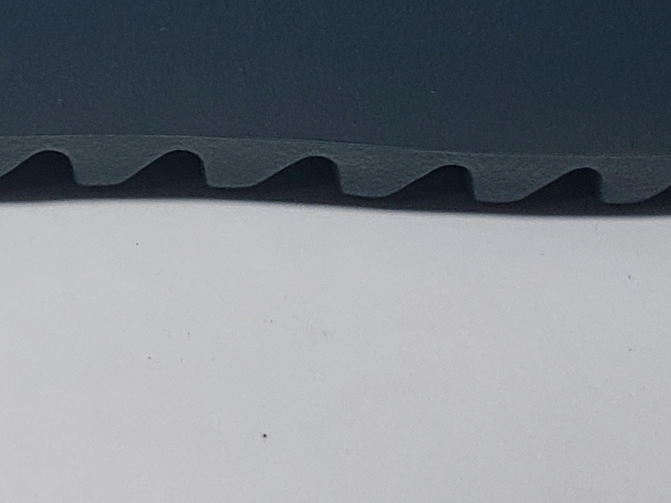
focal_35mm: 128
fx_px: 2481
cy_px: -644
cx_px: -28
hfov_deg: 15.1
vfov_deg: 10.3
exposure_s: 1/409
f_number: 1.5
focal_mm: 4.3
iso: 50
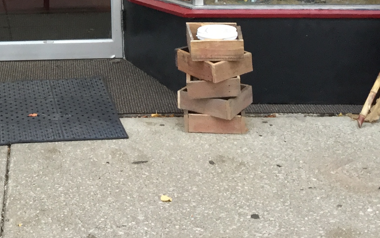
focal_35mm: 95
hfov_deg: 21.2
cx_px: 18
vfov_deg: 12.8
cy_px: -151
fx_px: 984
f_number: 2.4
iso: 50
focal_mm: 3.3
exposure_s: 1/30
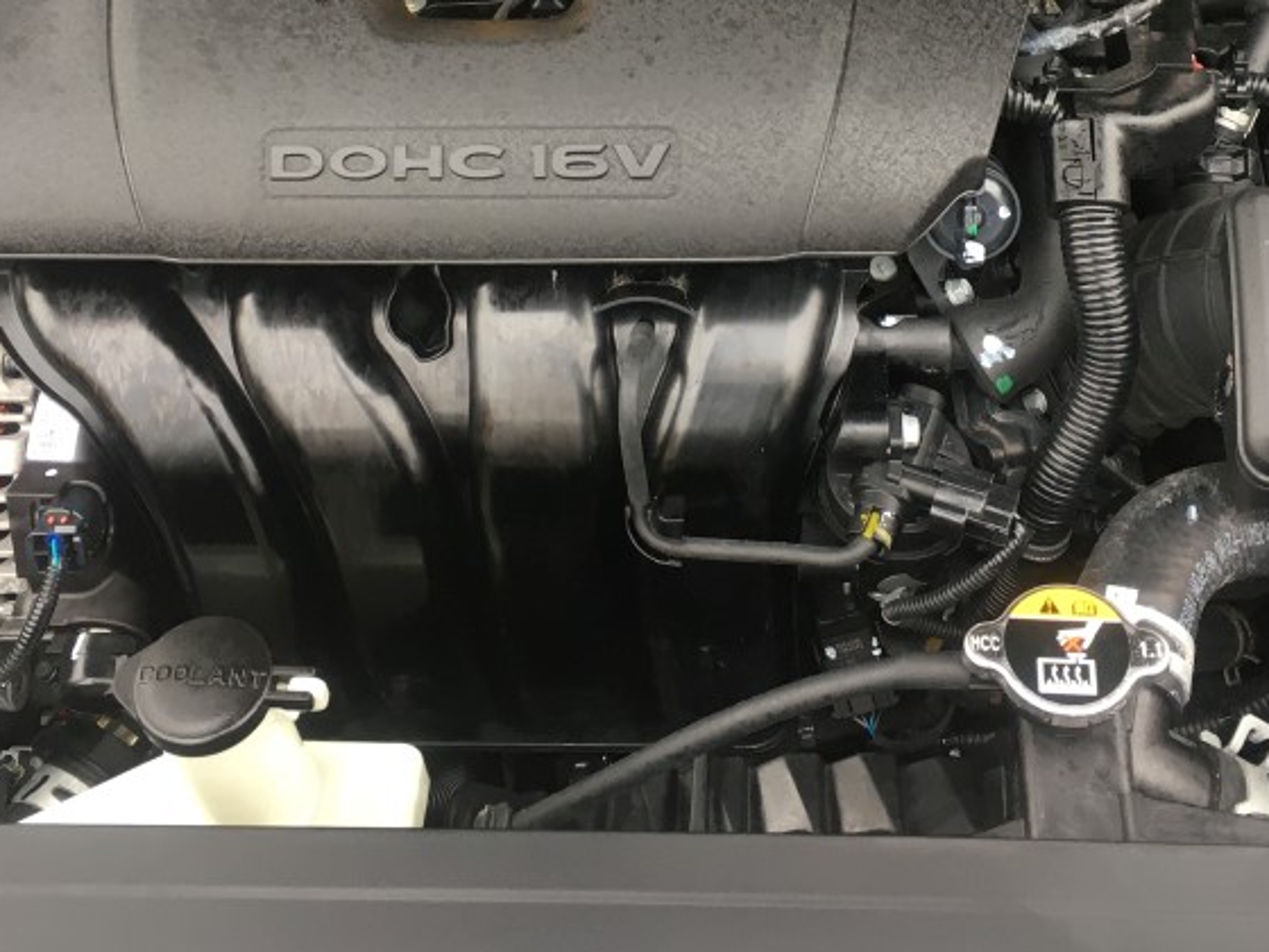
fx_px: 1943
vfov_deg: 26.6
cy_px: 93
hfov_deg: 36.1
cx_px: 712
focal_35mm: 53
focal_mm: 4.15
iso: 25
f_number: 2.2
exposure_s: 1/40
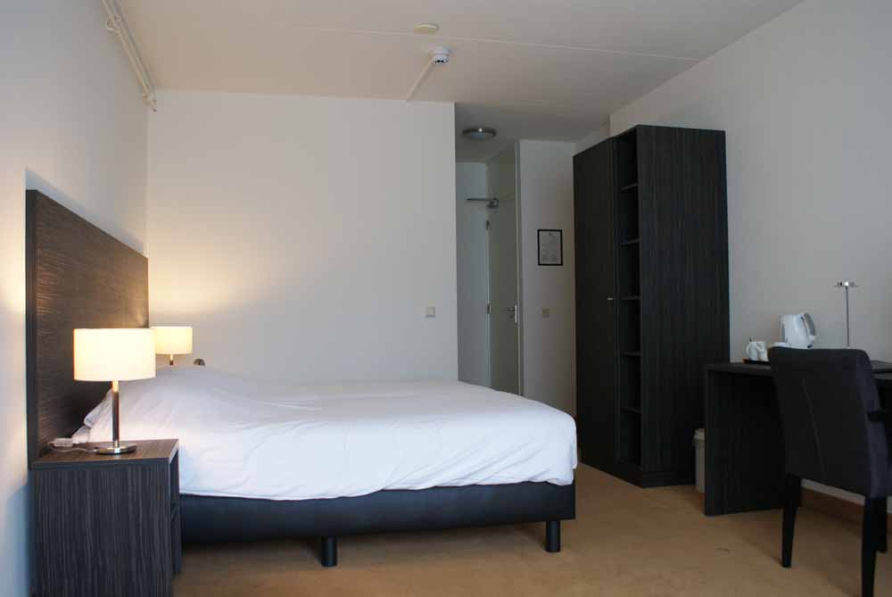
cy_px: 298
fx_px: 744
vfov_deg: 43.7
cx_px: 446
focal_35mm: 30
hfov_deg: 61.9
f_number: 4
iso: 400
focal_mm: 20
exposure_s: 1/30
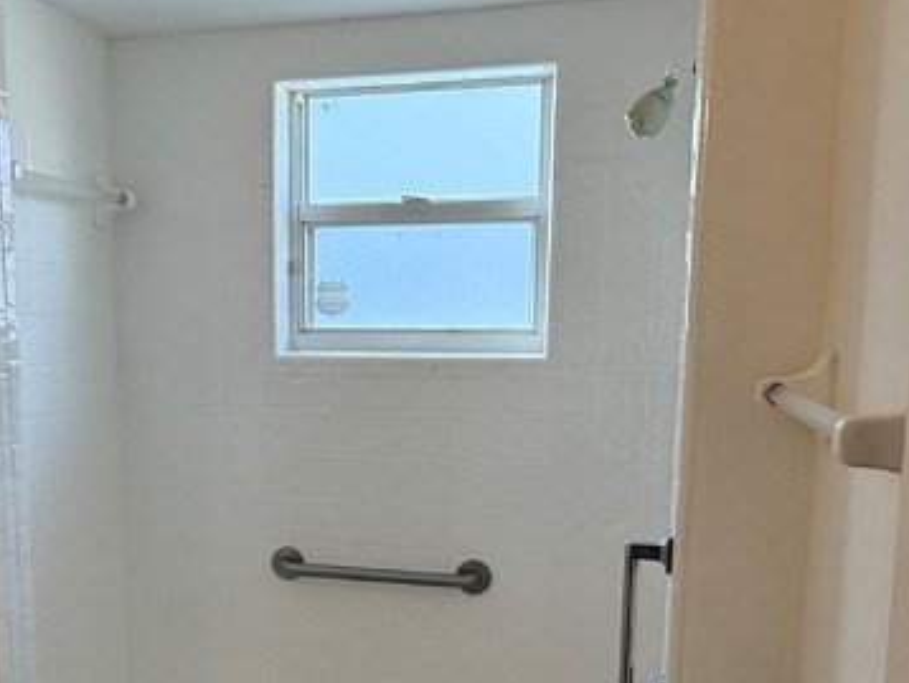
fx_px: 1051
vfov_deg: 35.4
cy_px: 485
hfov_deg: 46.2
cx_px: 320
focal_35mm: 40
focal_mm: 2.22
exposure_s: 1/99
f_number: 2.2
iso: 100
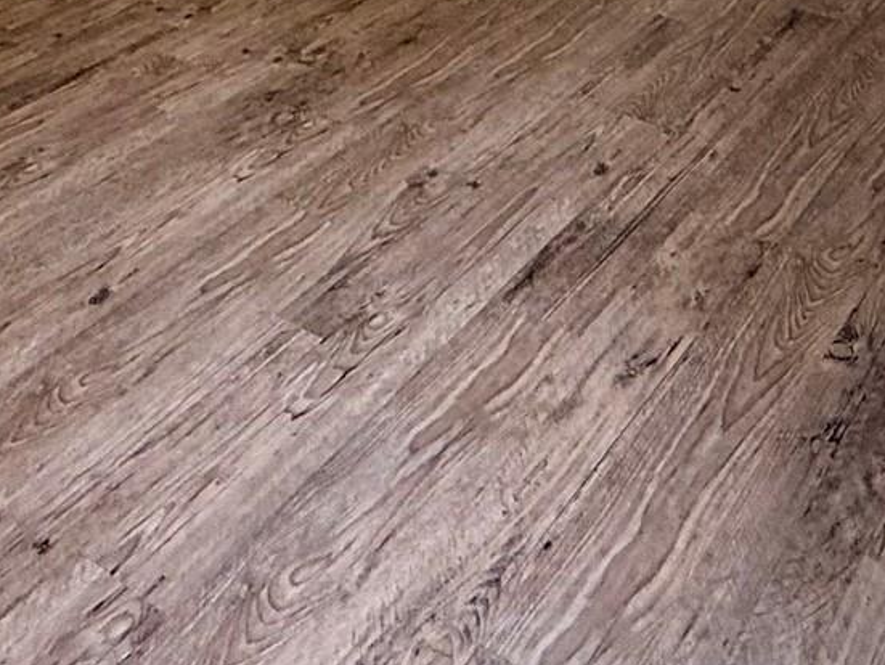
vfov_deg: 20.1
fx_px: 1330
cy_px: -536
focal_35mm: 52
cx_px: 500
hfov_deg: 36.7
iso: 125
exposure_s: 1/99
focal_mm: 2.22
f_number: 2.2
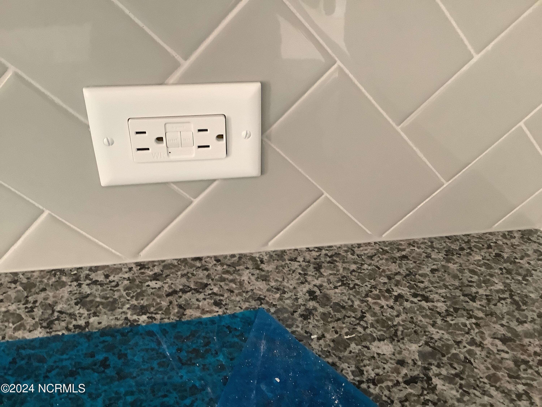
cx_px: 271
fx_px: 485
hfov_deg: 58.4
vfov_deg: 45.4
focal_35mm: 31
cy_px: 204
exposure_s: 1/40
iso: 250
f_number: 2.4
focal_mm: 3.3
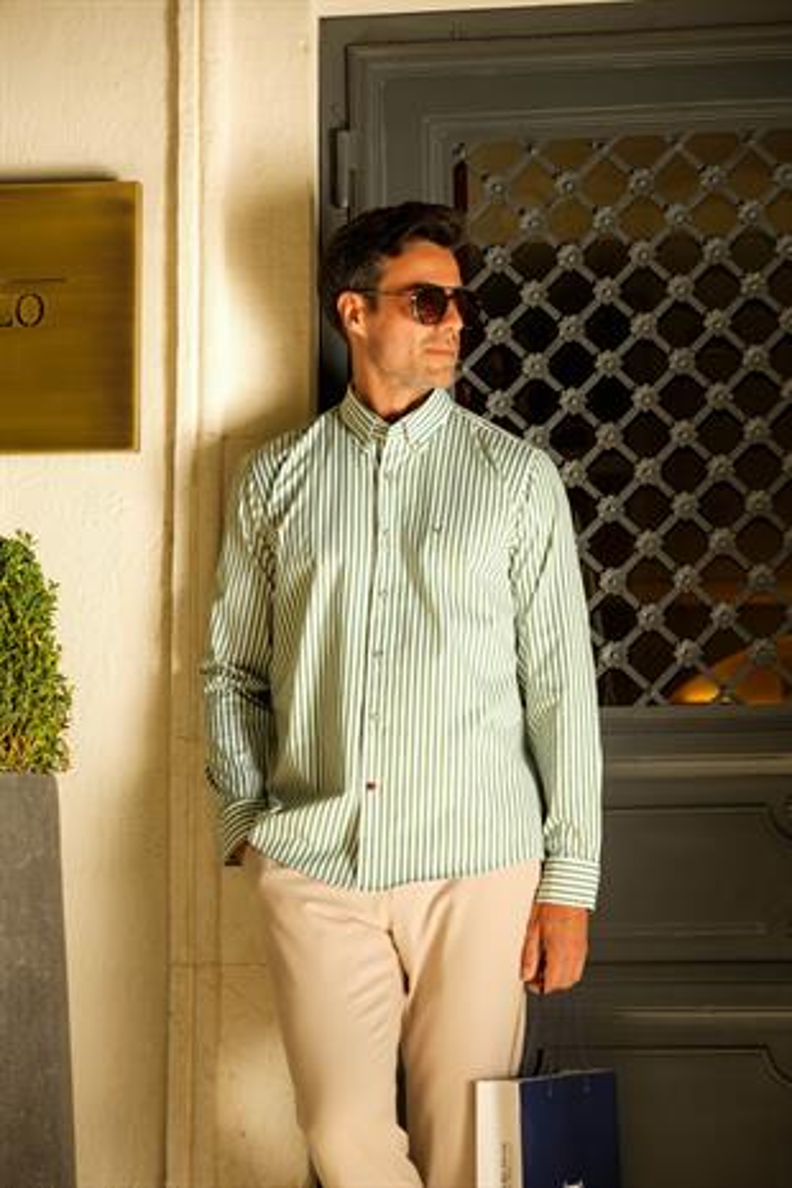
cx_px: 396
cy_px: 594
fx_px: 2739
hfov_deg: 16.5
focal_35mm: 83
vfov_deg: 24.5
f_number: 2.8
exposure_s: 1/500
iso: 125
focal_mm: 55
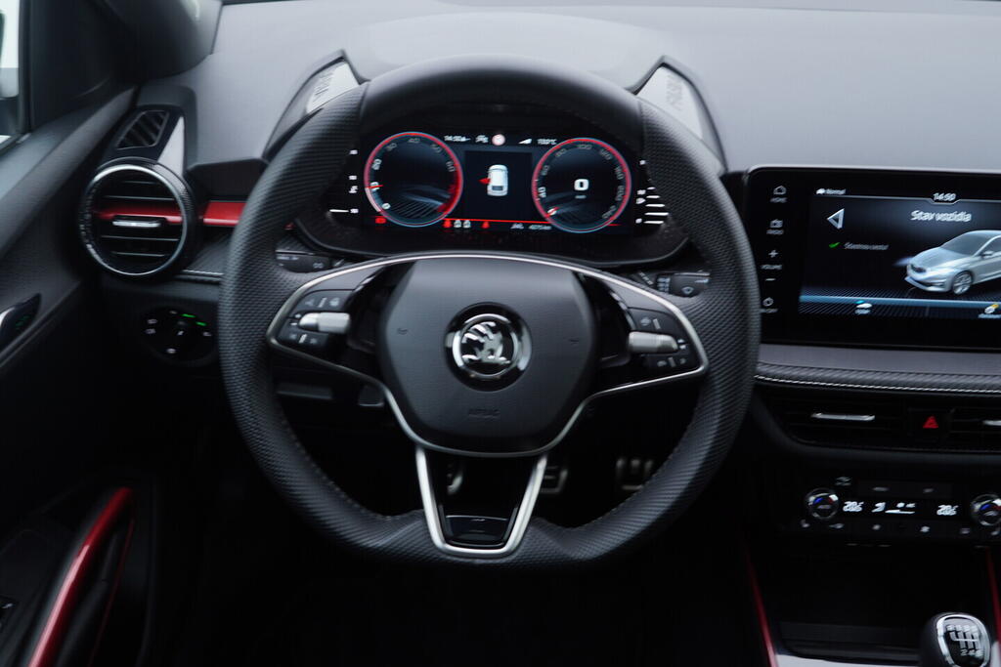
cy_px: 334
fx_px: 1001
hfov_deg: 53.1
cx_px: 500
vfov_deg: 36.9
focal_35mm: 36
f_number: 2.8
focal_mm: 24
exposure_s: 1/40
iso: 125
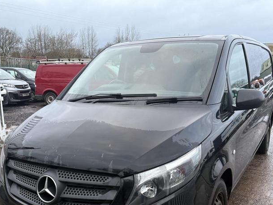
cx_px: 136
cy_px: 148
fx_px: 300
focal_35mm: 38
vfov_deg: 37.0
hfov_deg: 49.0
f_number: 1.6
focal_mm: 5.96
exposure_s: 1/122
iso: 80
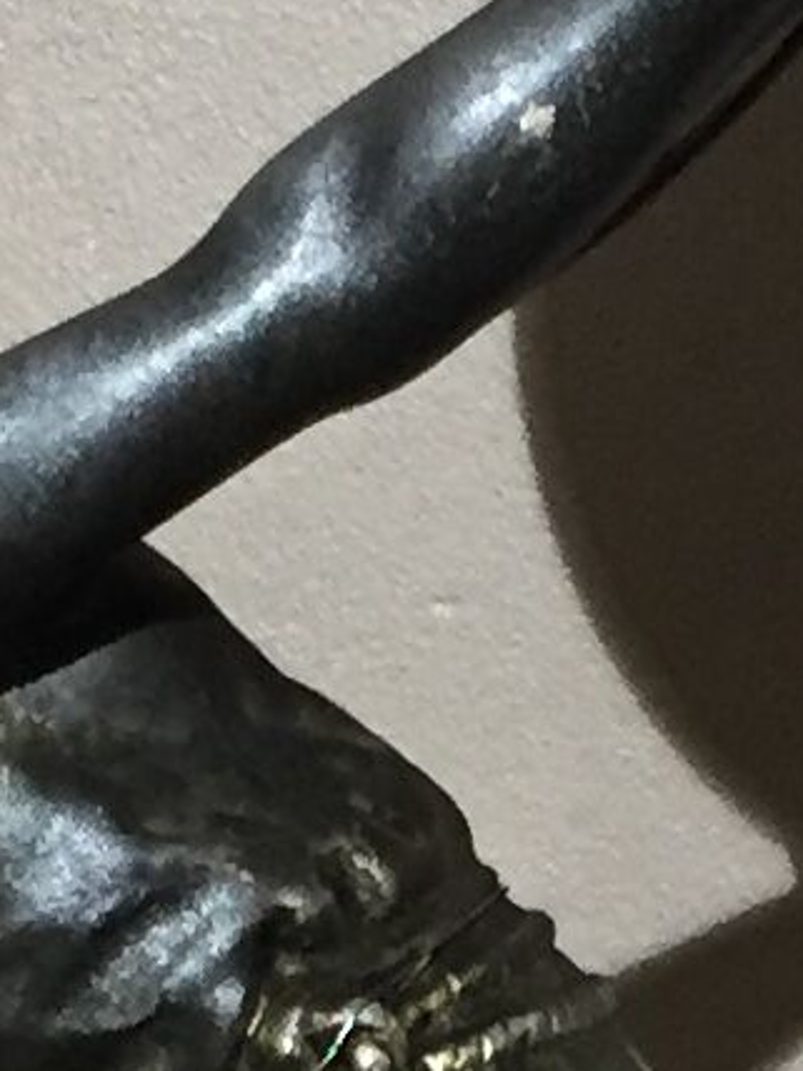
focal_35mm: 221
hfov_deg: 6.7
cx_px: 695
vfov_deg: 8.7
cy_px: 1744
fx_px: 6835
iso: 200
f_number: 2.2
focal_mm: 4.15
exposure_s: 1/33
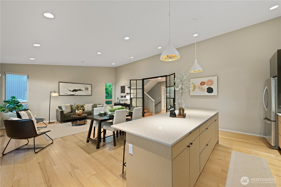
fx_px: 109
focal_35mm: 14
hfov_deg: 104.2
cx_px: 140
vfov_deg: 81.2
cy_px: 94
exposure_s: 1/20
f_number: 6.3
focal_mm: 14
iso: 800
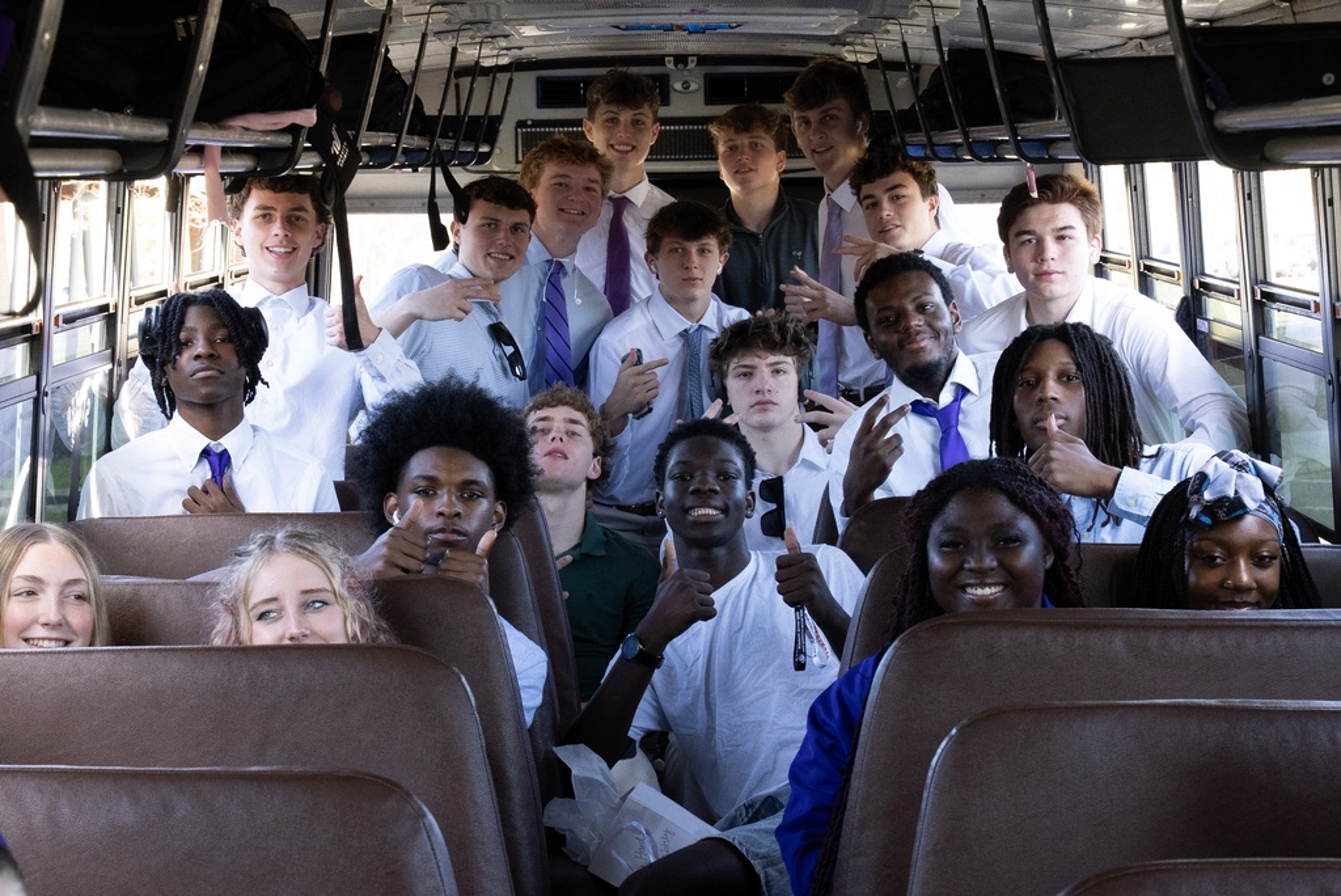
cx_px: 670
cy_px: 448
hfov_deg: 28.8
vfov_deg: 19.5
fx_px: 2609
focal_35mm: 70
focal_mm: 70
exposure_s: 1/125
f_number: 13
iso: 5000
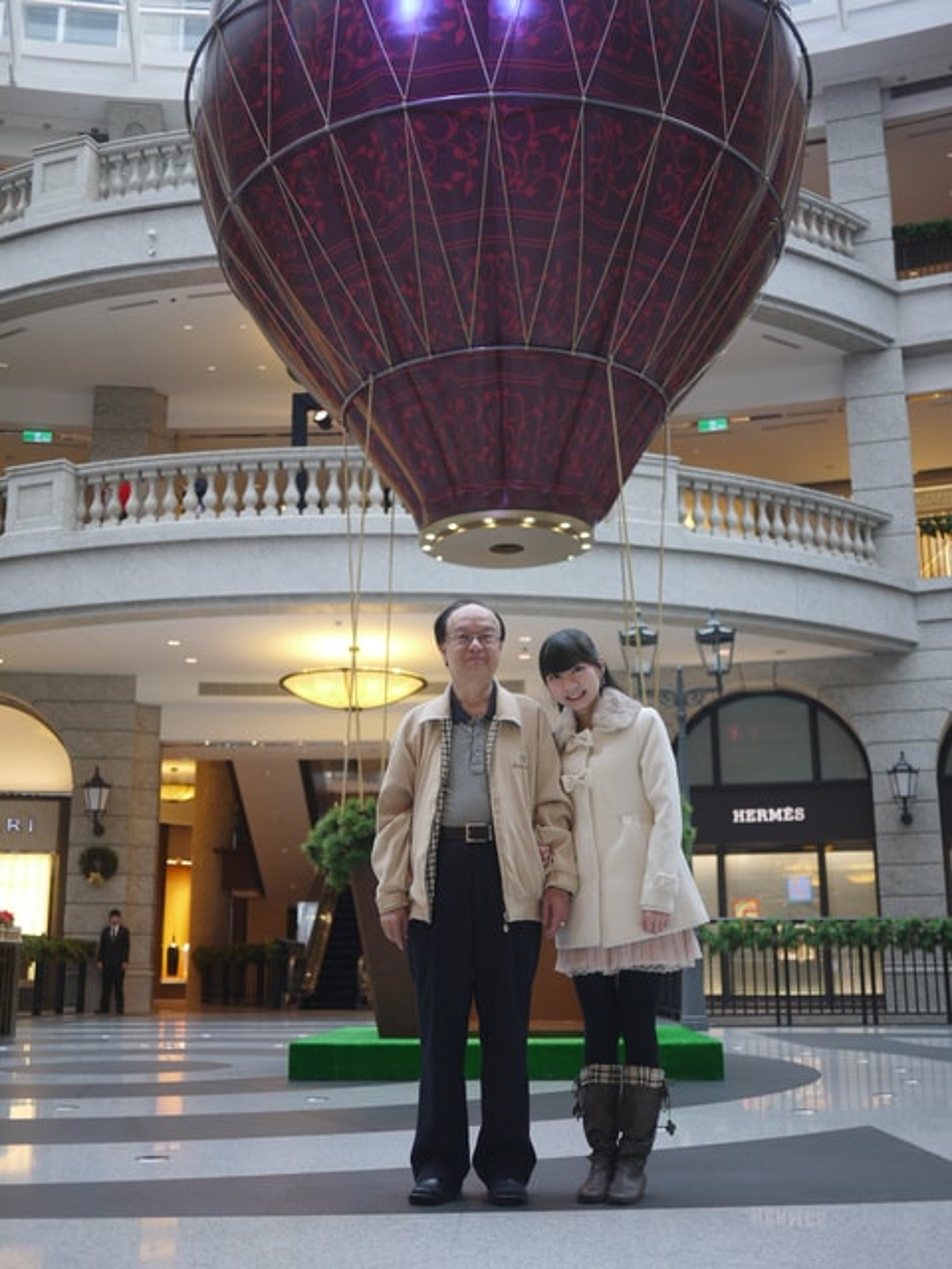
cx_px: 476
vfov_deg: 46.8
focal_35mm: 40
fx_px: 1467
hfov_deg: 36.0
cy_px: 634
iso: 100
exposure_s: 1/100
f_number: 1.7
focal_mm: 20
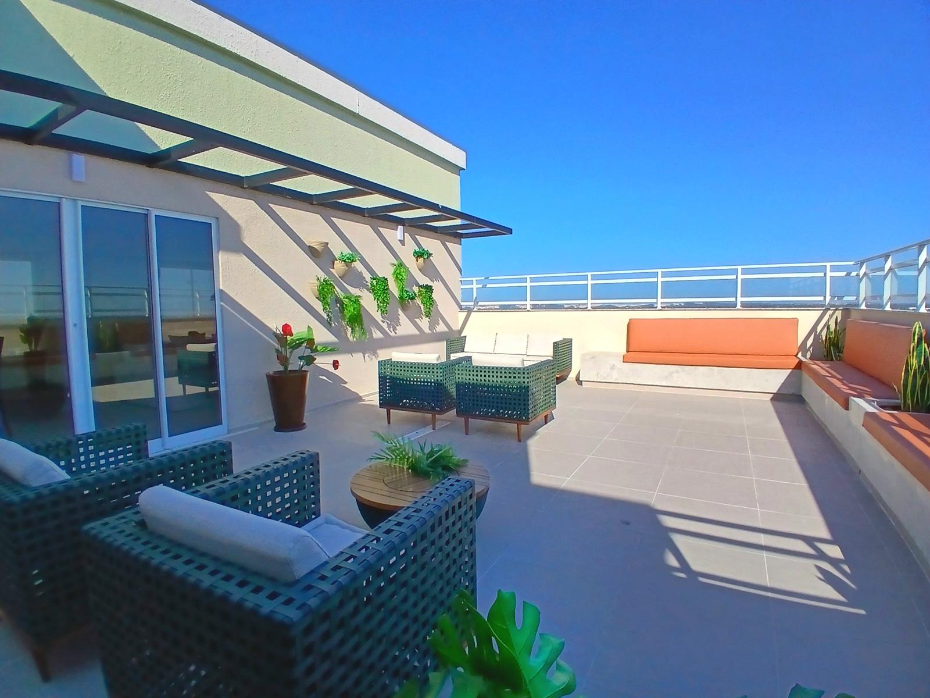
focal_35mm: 17
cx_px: 465
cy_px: 349
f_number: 2.2
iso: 50
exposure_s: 1/2000
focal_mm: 1.4
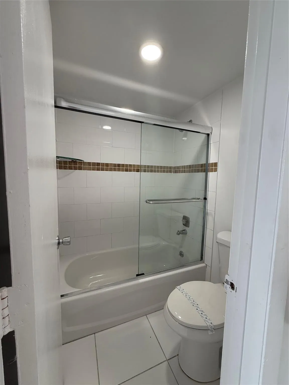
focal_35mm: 14
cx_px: 144
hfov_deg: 85.7
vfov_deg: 102.1
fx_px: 156
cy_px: 192
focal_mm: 2.22
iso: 125
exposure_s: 1/120
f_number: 2.2
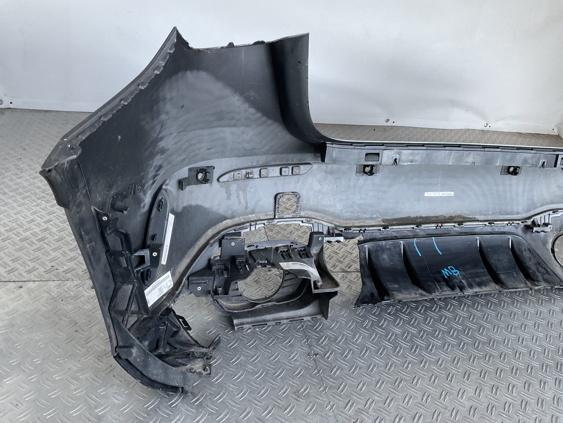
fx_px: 472
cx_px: 282
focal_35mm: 29
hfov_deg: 61.7
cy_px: 212
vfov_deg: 48.2
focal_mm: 3
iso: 80
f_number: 1.8
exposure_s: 1/60
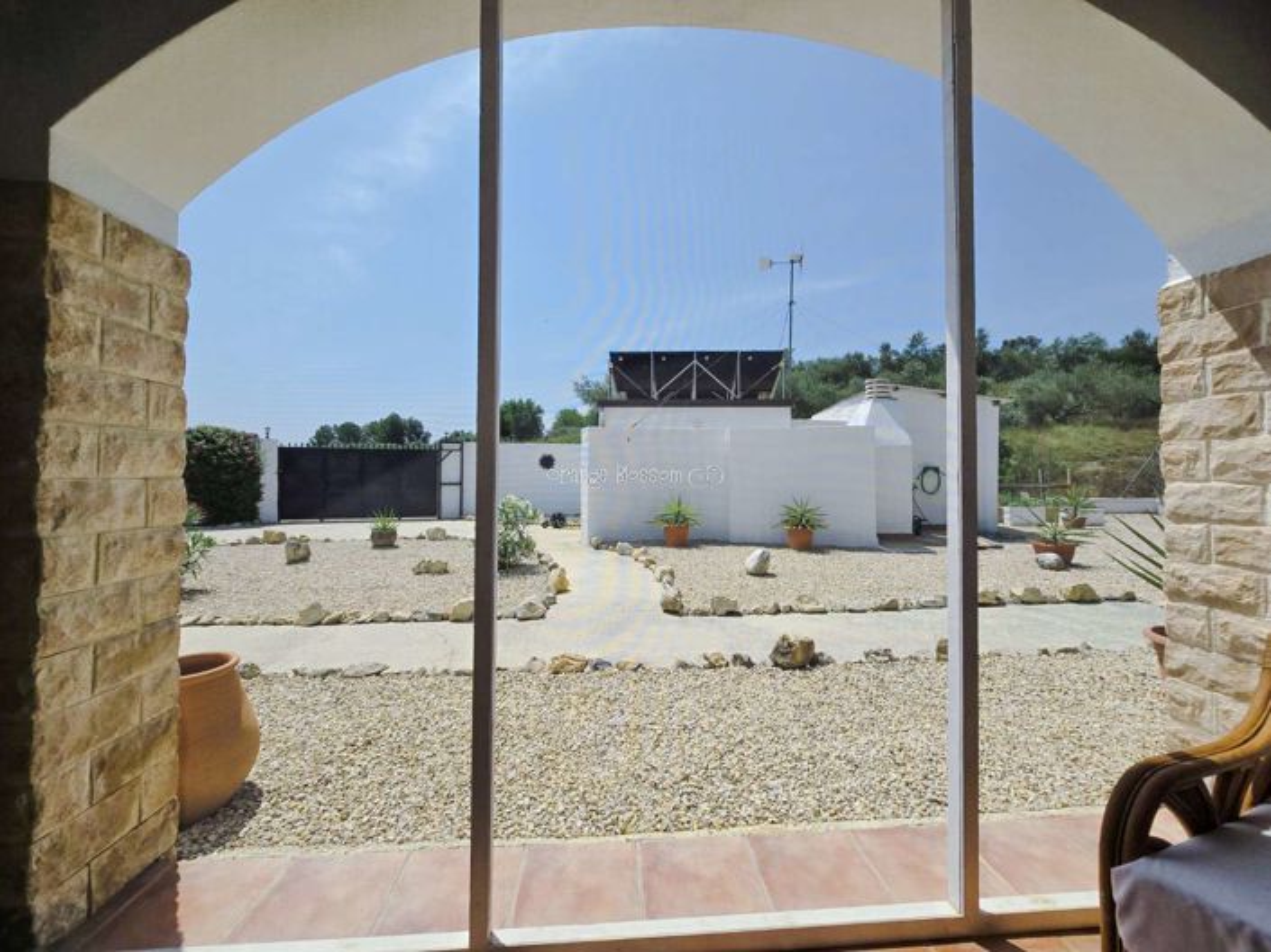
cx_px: 636
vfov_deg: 89.9
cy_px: 476
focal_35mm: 13
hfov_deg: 106.2
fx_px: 477
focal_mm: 2.2
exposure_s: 1/2913
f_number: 2.2
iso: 50
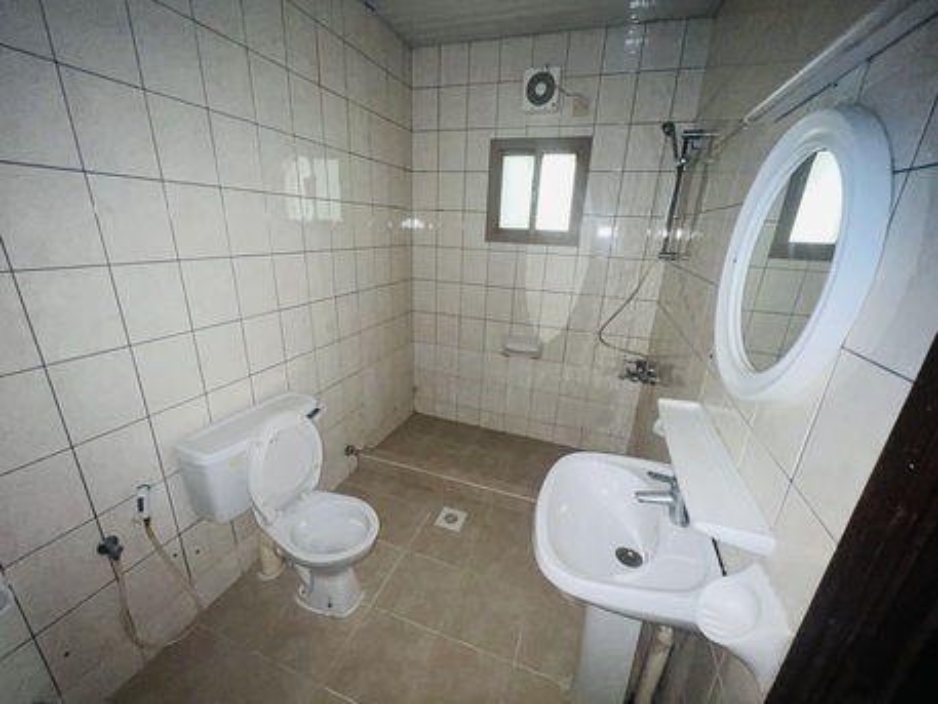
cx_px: 469
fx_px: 352
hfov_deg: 106.2
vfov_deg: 89.9
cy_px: 352
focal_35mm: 13
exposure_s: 1/34
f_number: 1.8
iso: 125
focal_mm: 1.57
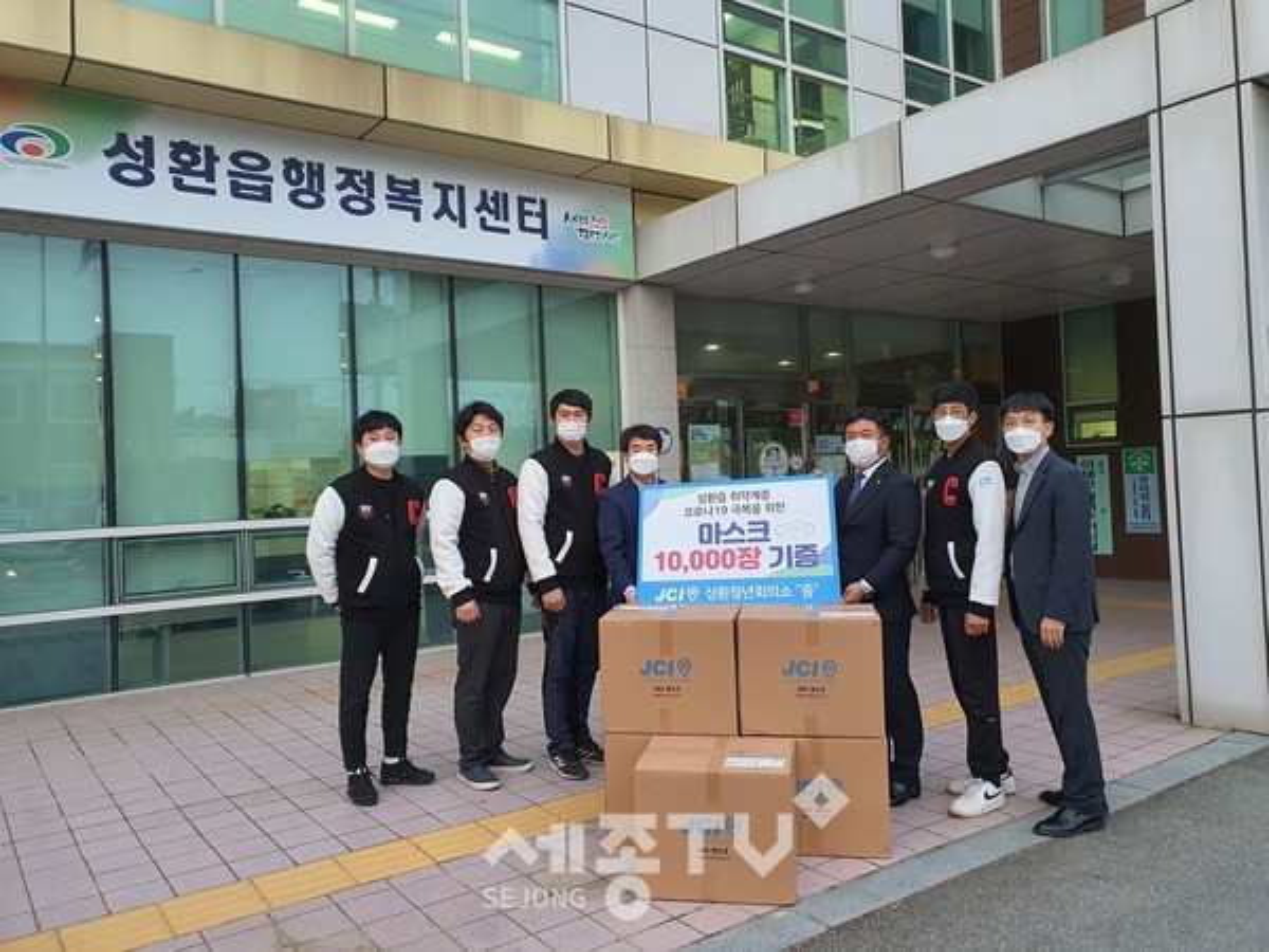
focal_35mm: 26
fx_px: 953
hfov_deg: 67.3
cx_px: 634
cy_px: 476
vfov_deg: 53.1
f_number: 2.4
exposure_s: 1/120
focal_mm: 4.3
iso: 160
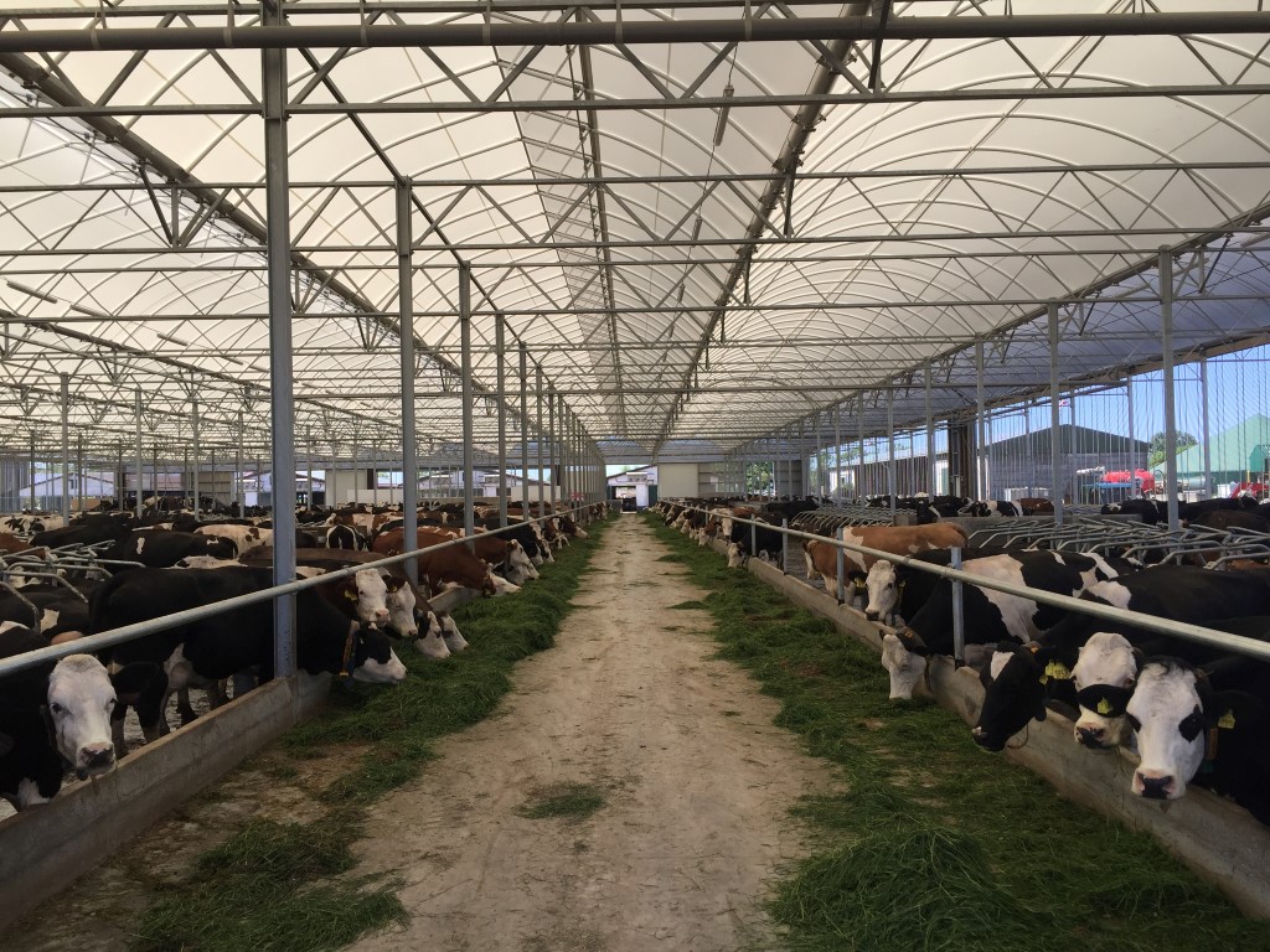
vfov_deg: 48.2
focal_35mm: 29
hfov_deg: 61.7
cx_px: 635
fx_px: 1064
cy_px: 476
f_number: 2.2
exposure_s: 1/732
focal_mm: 4.15
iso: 32
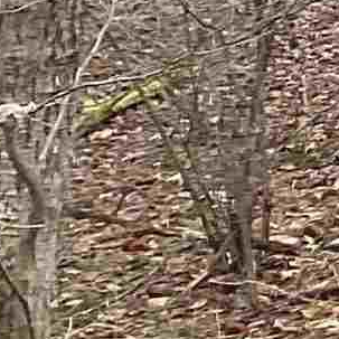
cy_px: -676
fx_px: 3080
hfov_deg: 5.5
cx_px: 1362
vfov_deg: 5.9
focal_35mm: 278
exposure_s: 1/120
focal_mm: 3.3
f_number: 2.4
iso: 25
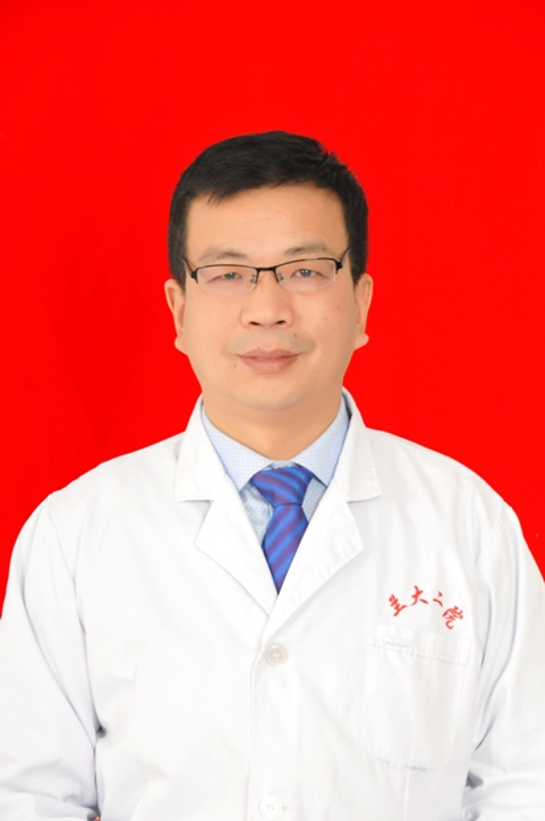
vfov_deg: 13.7
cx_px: 272
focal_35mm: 150
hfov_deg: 9.1
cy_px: 410
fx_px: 3416
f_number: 14
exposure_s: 1/125
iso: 3200
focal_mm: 100
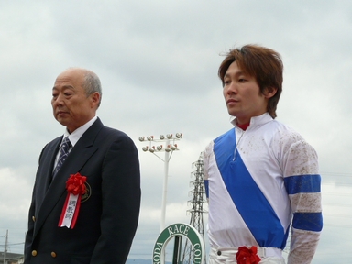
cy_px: 132
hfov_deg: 21.1
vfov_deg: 15.9
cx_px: 176
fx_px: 946
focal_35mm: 93
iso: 100
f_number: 3.2
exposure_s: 1/320
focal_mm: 12
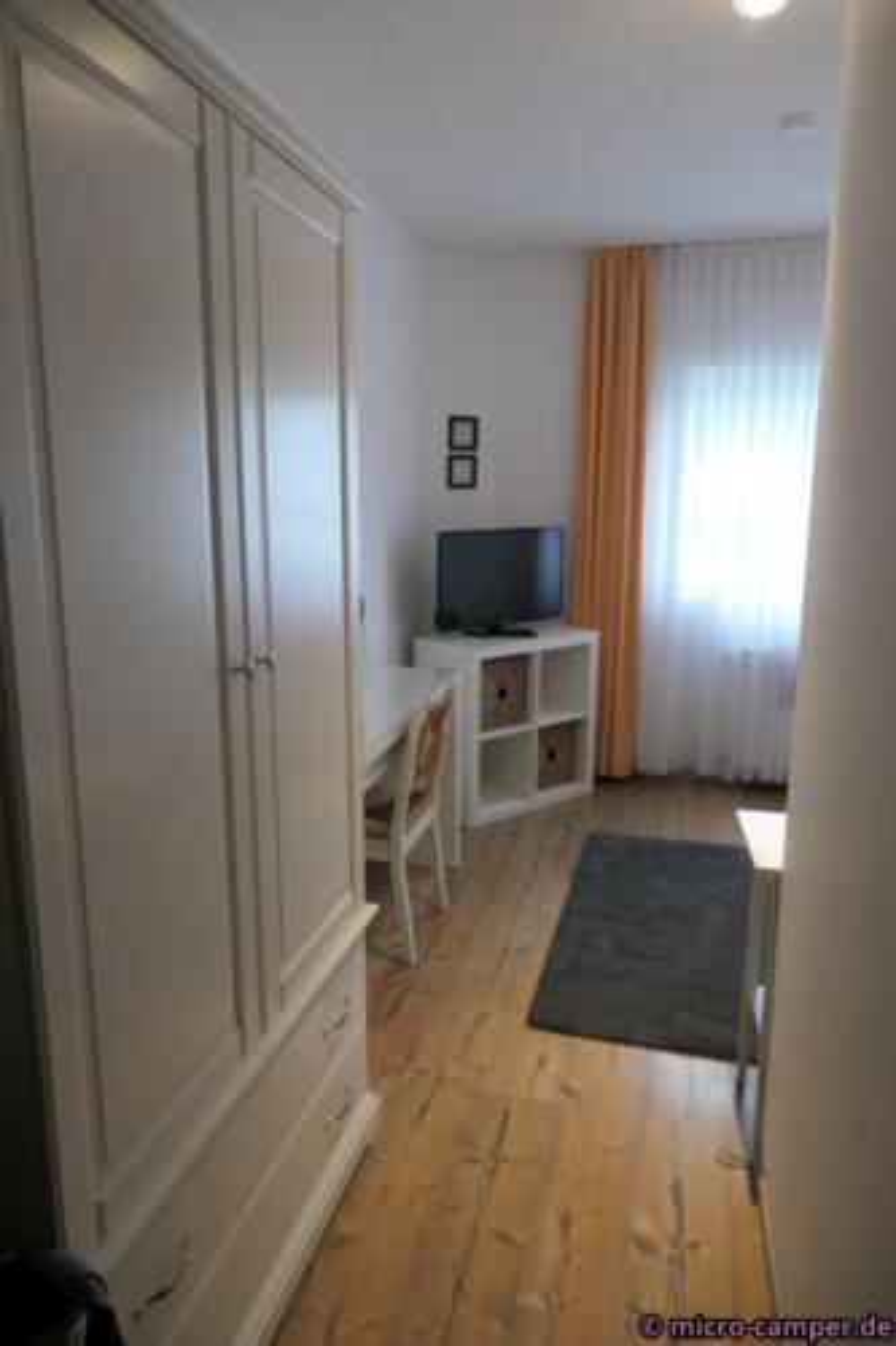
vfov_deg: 73.8
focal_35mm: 24
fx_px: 897
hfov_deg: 53.1
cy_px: 673
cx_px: 448
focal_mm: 8.8
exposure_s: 1/60
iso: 800
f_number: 3.3
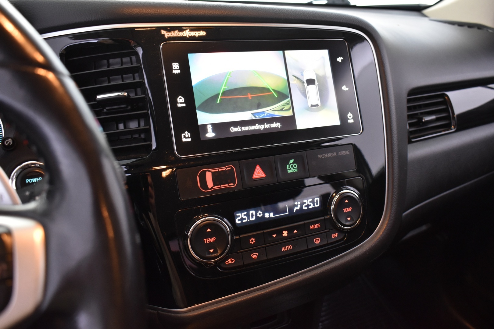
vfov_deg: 40.0
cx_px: 247
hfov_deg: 57.2
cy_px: 164
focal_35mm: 33
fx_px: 453
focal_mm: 22
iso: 1250
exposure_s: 1/13
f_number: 5
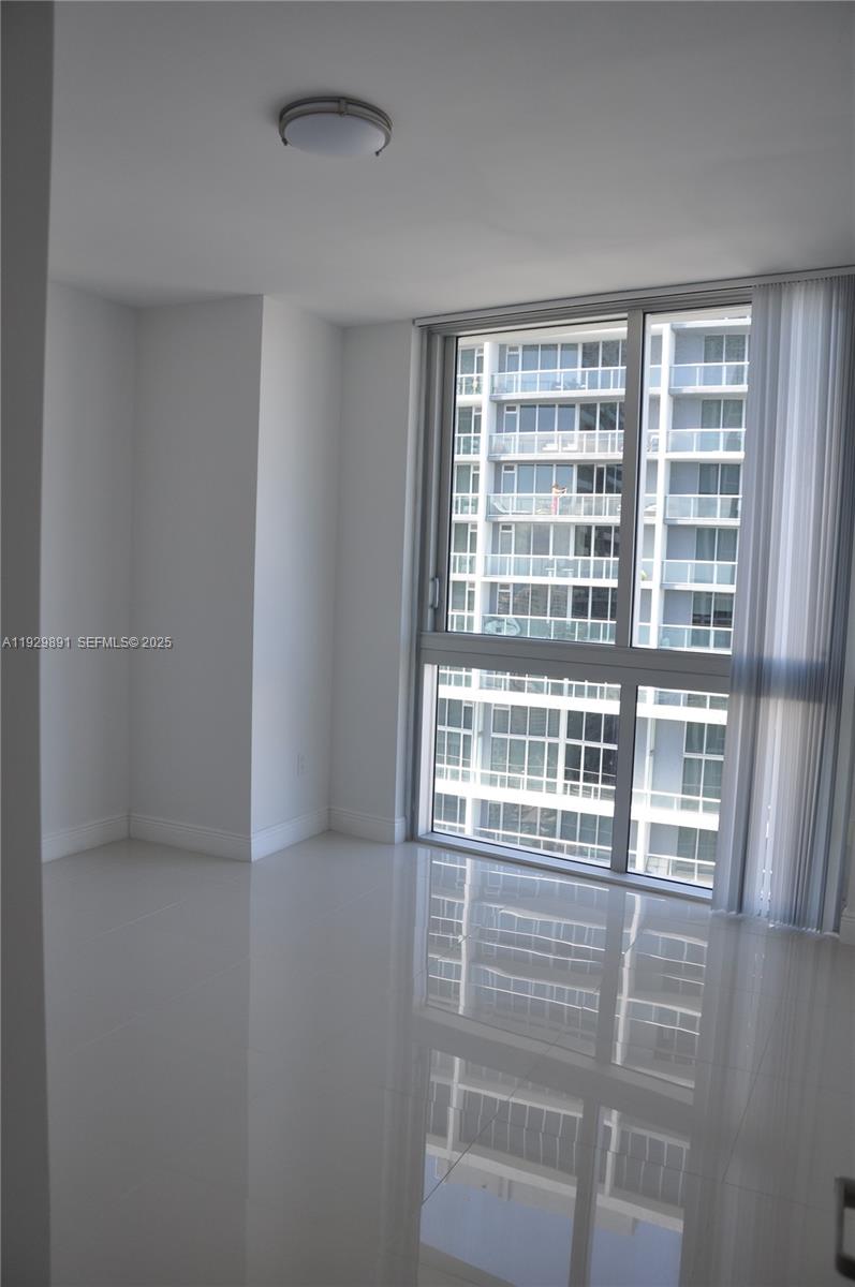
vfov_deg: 67.4
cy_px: 644
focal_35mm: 27
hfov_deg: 47.8
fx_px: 964
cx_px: 428
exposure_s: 1/125
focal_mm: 18
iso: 320
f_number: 5.6
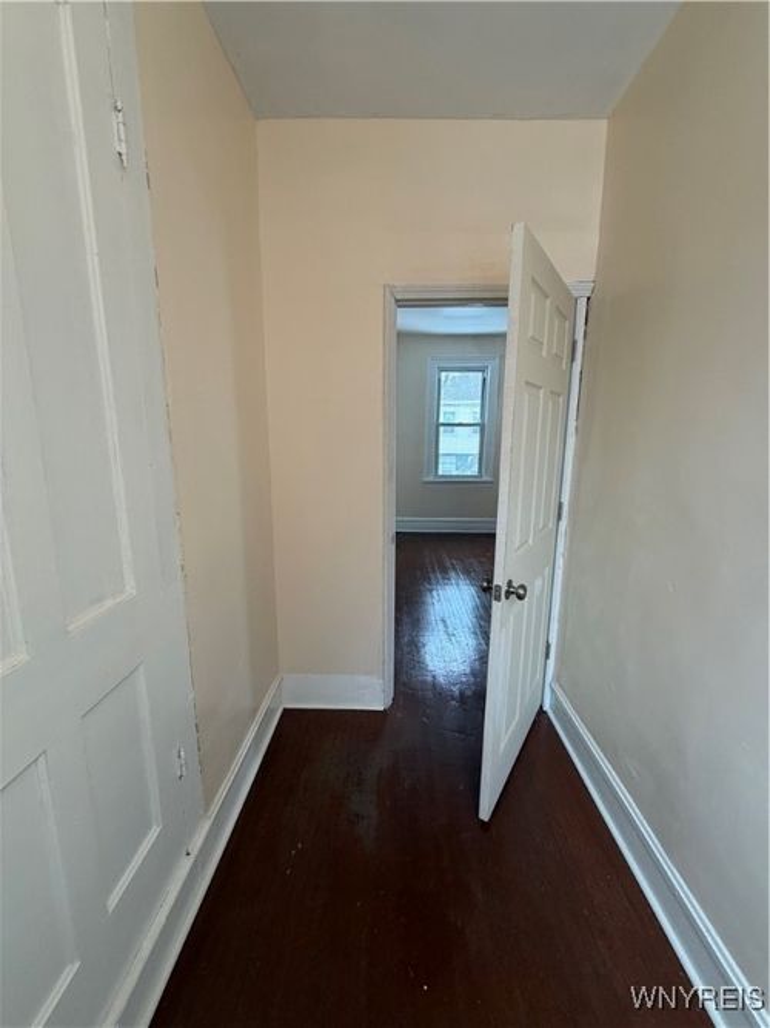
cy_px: 514
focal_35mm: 14
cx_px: 385
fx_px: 415
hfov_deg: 85.7
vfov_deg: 102.1
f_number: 2.2
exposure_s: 1/120
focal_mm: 2.22
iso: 250
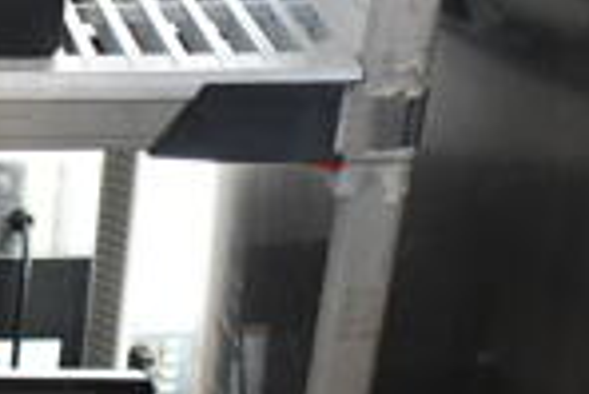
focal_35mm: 111
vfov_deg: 12.4
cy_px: 267
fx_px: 1818
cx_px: -346
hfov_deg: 16.4
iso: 900
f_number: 3.5
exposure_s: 1/30
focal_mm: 18
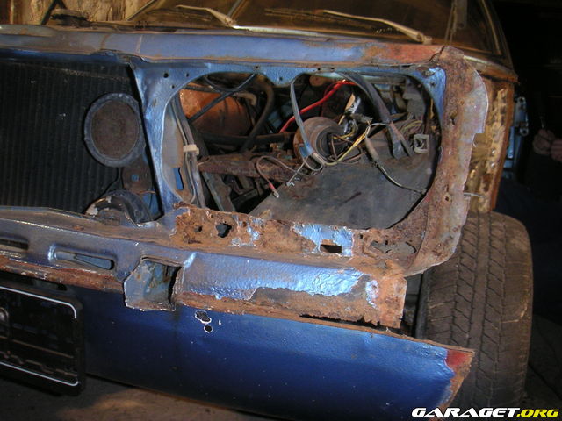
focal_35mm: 37
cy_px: 210
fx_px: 601
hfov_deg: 50.1
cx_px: 281
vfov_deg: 38.7
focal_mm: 5.7
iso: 160
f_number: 2.8
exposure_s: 1/45
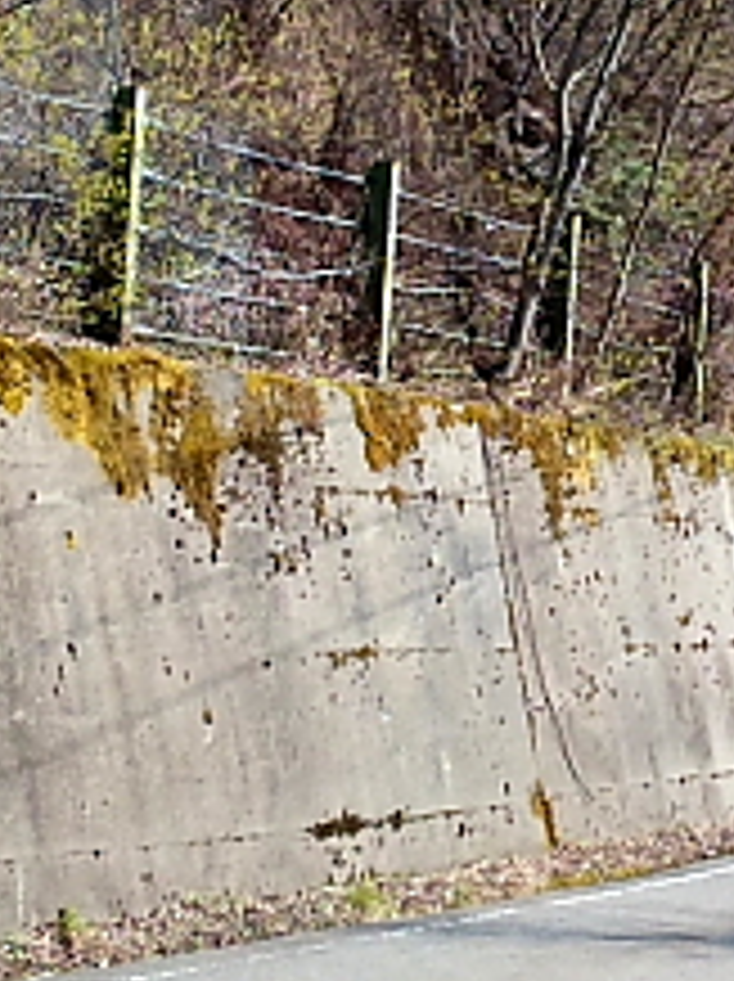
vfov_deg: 18.6
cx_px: 597
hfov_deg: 14.0
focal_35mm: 105
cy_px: 270
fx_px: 2974
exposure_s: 1/742
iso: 100
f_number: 2.8
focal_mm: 4.82
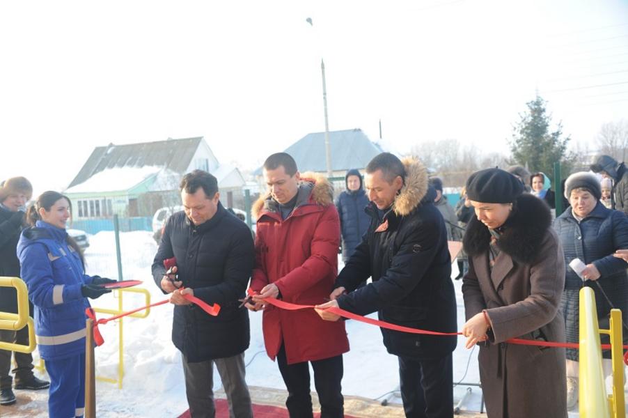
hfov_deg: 55.8
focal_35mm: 34
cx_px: 314
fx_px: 593
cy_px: 209
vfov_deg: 38.8
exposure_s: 1/200
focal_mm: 34
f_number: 4.5
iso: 200
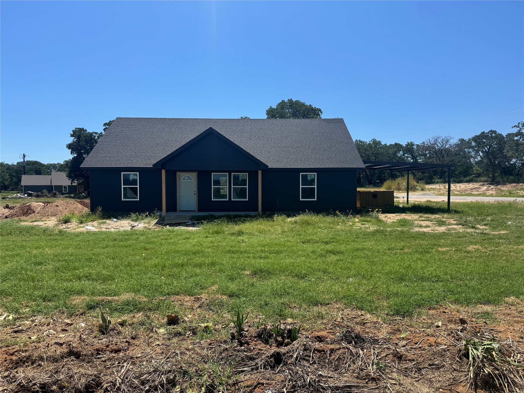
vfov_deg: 56.8
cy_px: 196
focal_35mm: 24
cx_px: 262
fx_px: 363
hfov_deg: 71.6
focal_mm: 6.76
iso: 80
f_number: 1.78
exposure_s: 1/5348
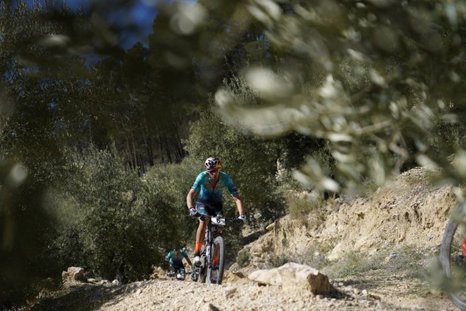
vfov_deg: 20.9
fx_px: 841
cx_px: 233
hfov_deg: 31.0
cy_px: 156
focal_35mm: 65
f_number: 4
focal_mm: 65
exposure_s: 1/1600
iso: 125
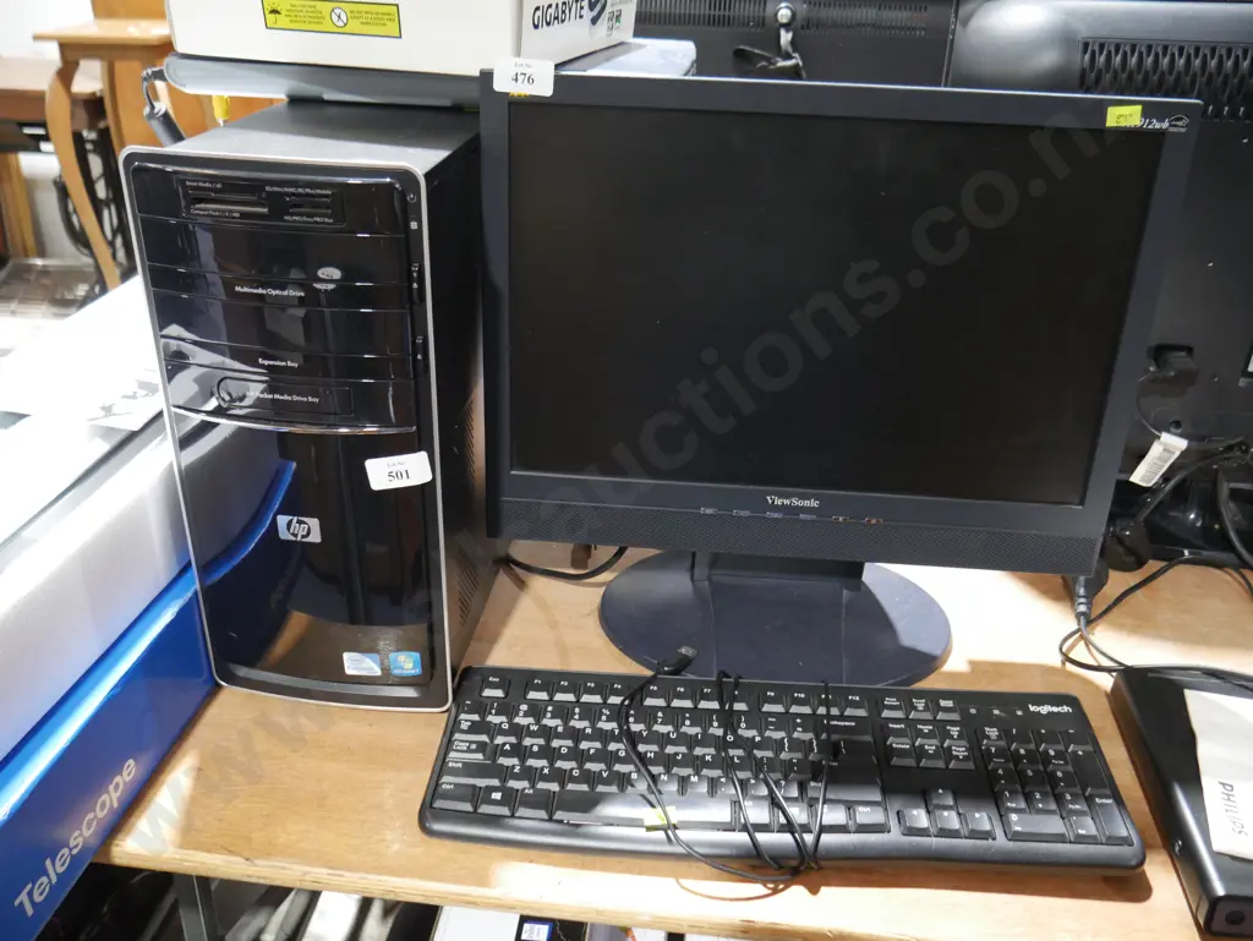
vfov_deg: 49.8
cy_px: 470
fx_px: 1014
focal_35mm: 28
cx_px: 626
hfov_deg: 63.4
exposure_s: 1/60
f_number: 3.5
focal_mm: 14
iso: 2000
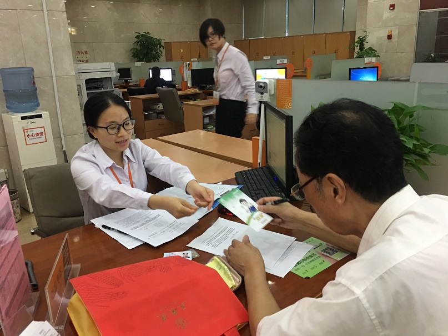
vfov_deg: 48.2
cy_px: 168
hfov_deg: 61.7
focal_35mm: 29
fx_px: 375
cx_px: 224
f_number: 2.2
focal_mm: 4.15
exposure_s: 1/10
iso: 100
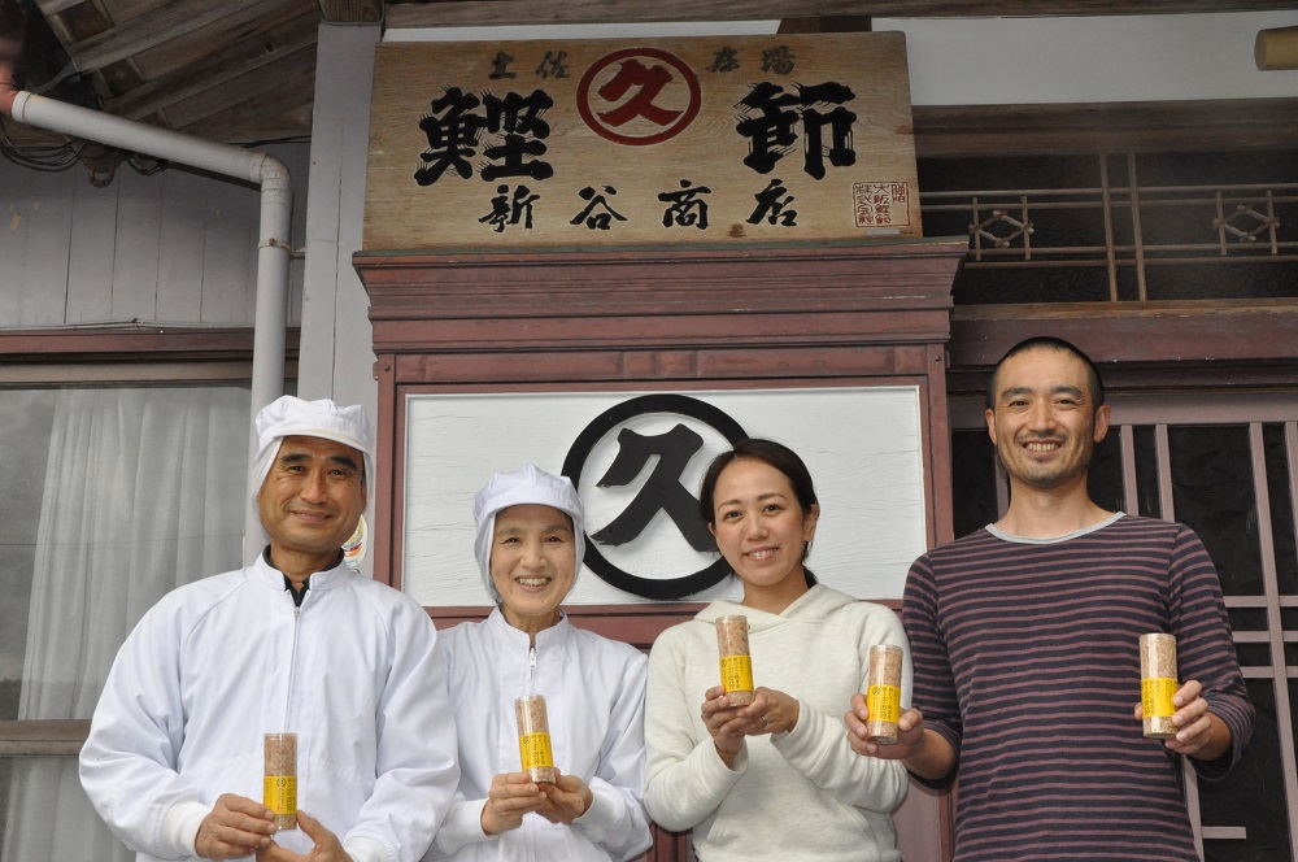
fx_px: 2052
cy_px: 431
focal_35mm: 57
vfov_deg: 23.7
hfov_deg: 35.1
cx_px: 649
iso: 1600
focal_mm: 38
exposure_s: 1/200
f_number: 16
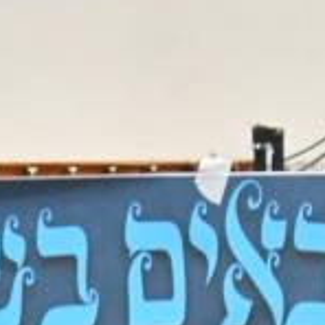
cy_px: 586
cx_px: 119
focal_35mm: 1061
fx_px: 11270
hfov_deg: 1.7
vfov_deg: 1.6
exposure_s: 1/160
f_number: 4
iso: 1000
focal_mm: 120
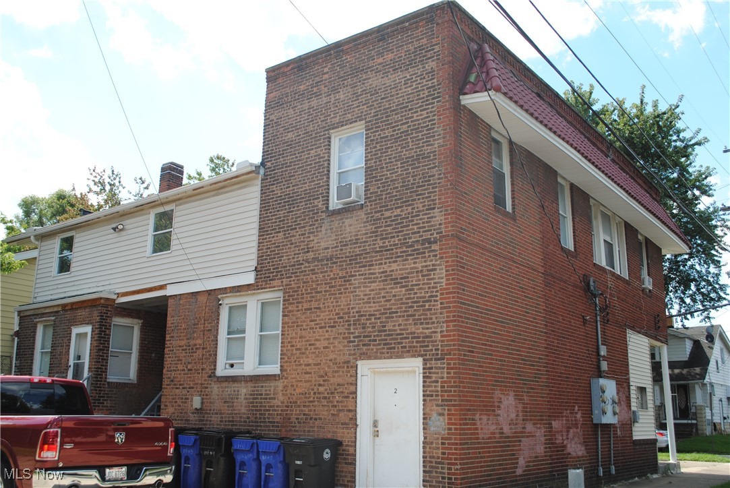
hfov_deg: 53.1
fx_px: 731
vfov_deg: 36.9
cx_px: 365
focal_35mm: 36
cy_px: 244
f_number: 7.1
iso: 100
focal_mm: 24
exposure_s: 1/200
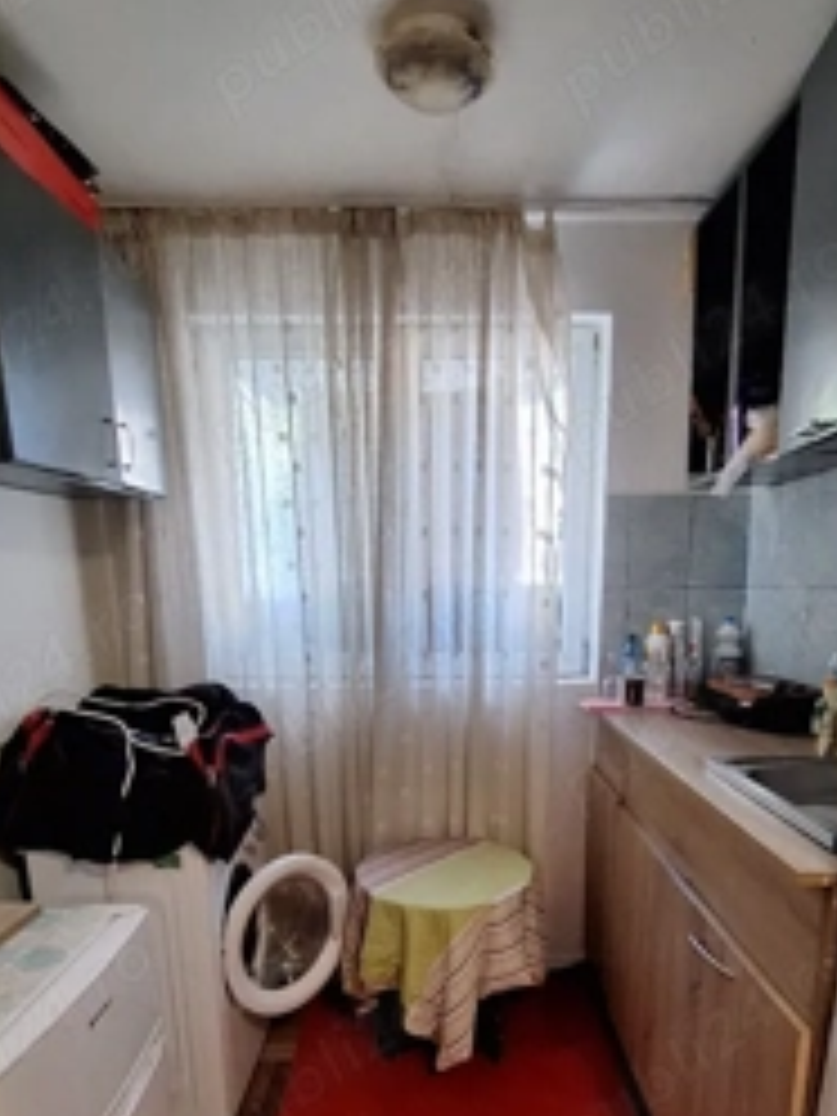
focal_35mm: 21
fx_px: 677
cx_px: 446
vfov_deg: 76.3
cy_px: 752
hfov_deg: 63.4
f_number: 2.2
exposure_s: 1/25
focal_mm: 1.74
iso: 250
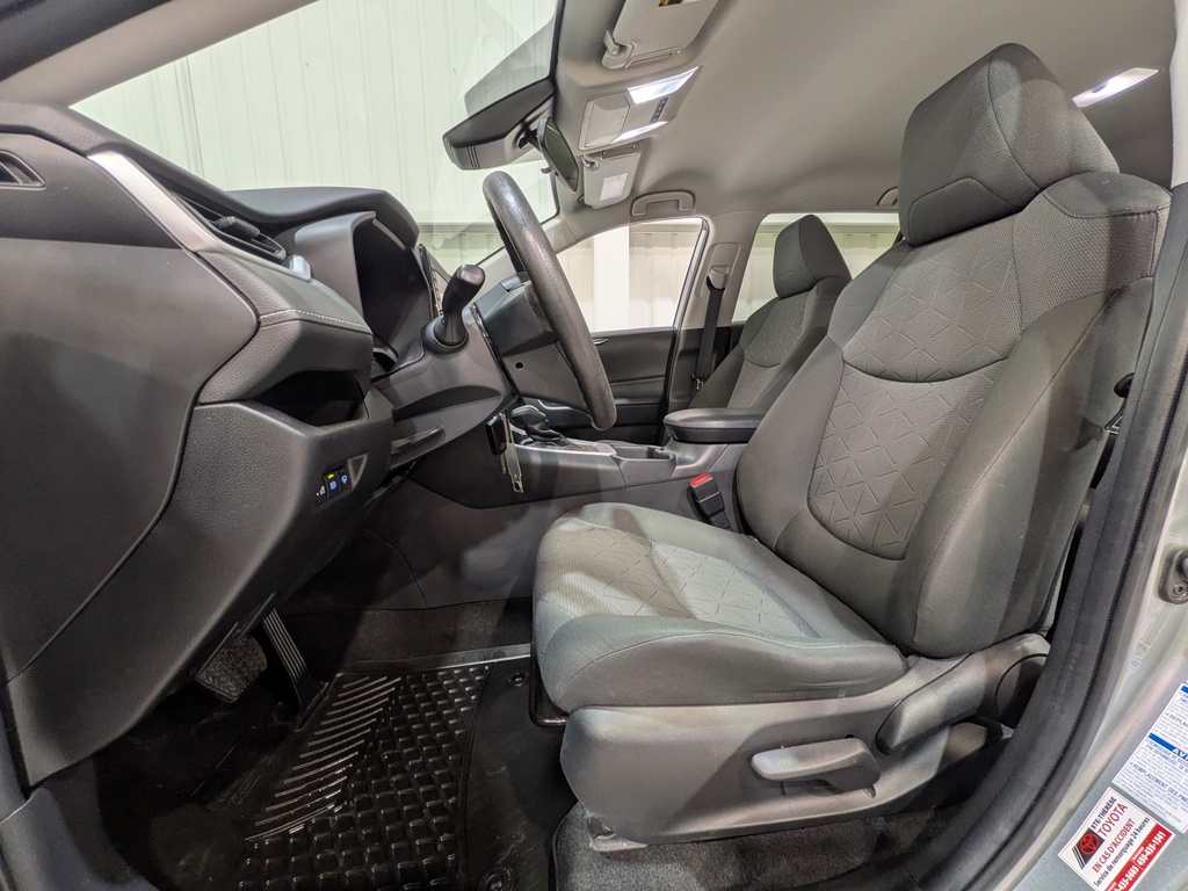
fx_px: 480
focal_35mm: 14
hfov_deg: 102.1
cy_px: 446
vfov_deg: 85.7
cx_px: 594
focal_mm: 1.83
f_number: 2.2
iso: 81
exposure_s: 1/33.3
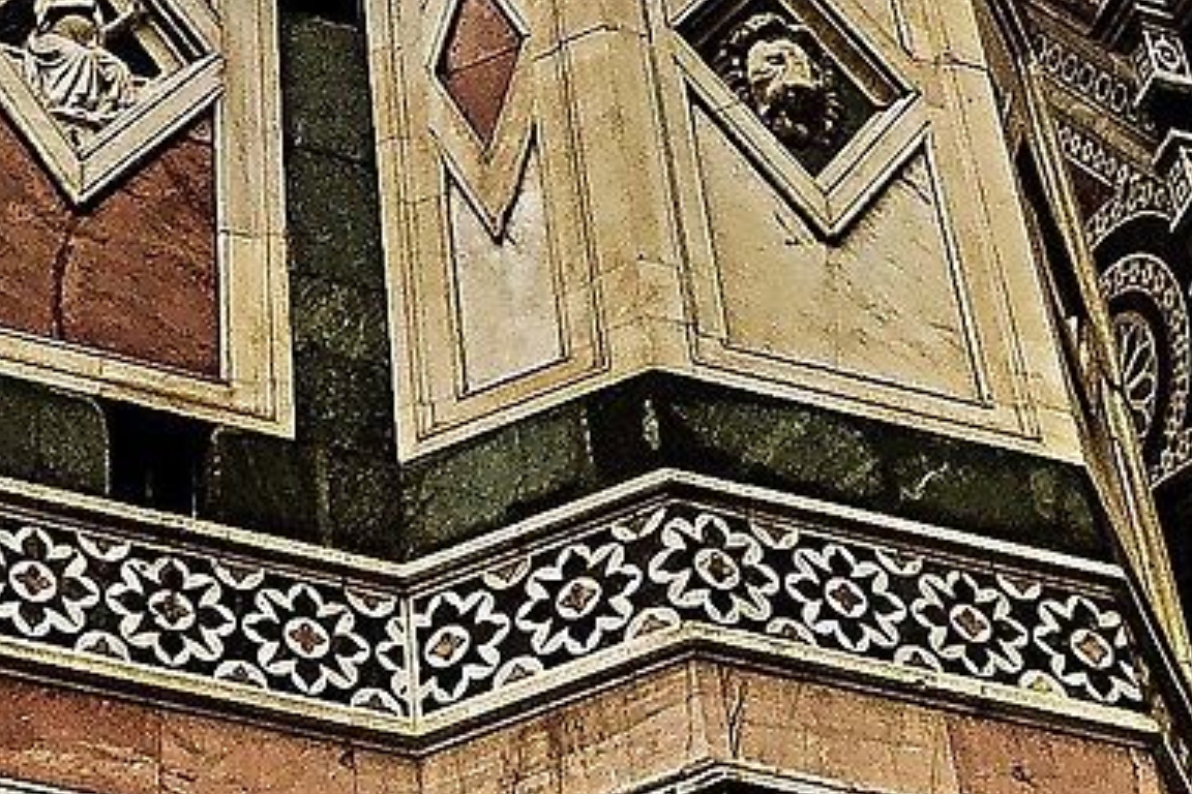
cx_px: 885
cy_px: -1034
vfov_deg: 9.8
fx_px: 4139
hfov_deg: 16.3
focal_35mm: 125
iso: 400
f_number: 14
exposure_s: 1/250
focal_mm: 20
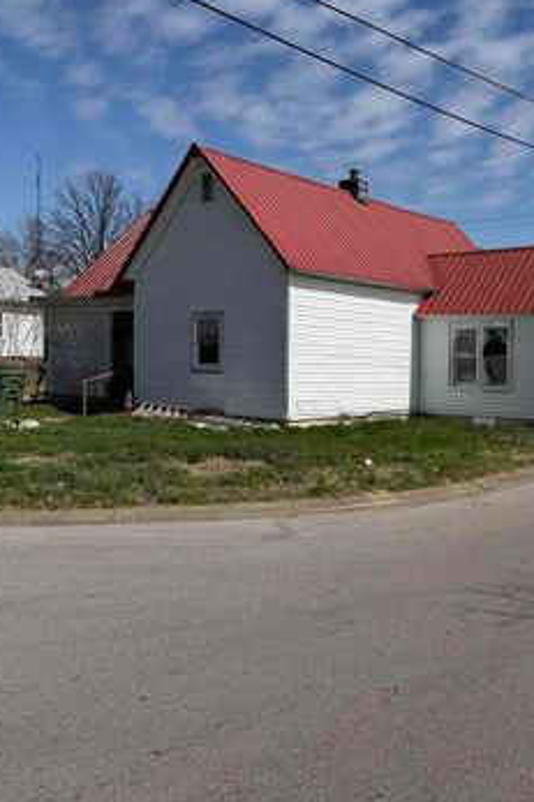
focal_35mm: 36
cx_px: 432
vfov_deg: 53.2
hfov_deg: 35.6
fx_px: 802
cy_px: 406
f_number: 1.78
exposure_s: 1/9091
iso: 80
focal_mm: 6.76
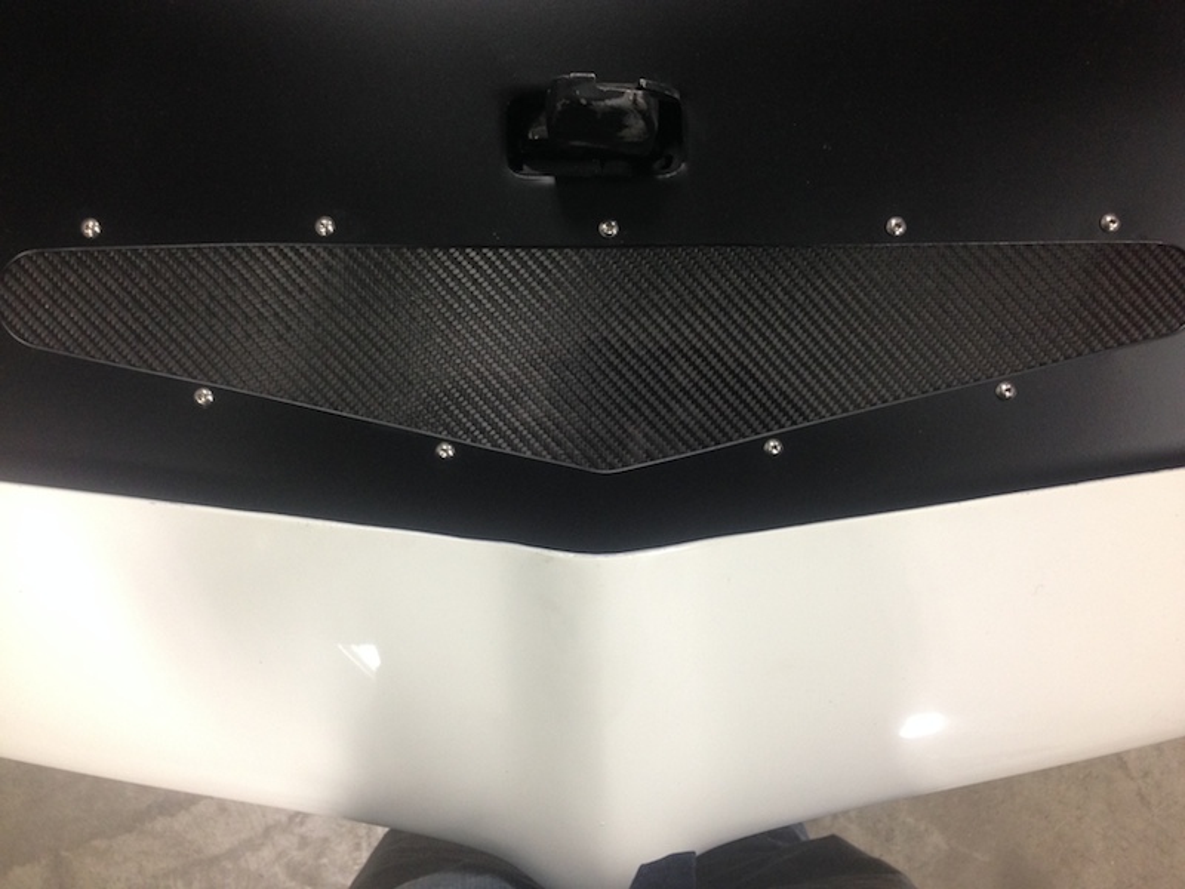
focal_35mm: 33
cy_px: 444
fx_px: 1130
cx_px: 592
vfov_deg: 42.9
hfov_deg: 55.4
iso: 160
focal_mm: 4.12
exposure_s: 1/20
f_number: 2.4
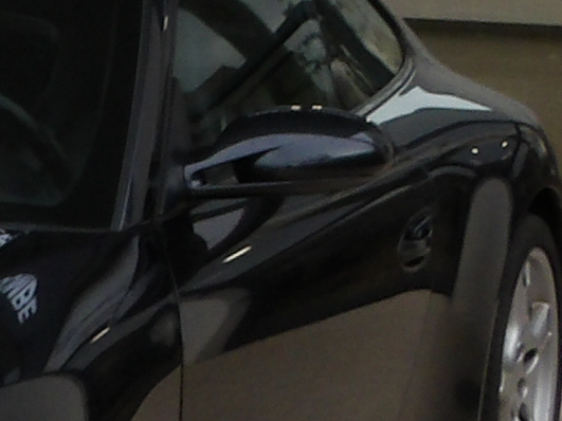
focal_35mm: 165
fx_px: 2678
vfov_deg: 9.0
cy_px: 194
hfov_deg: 11.4
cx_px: -337
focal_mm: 4.3
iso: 100
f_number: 4.1
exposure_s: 1/39
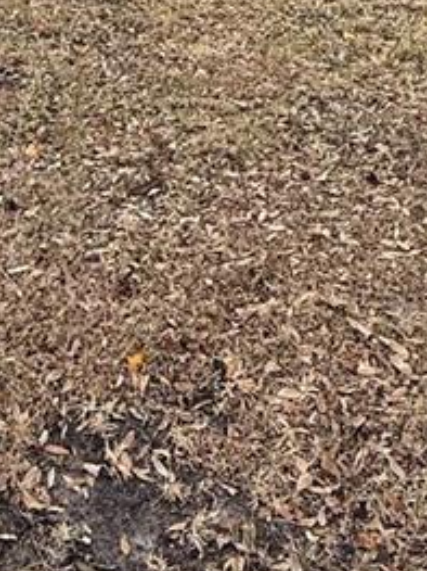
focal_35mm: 64
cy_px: -148
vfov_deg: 26.3
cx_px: 141
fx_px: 1053
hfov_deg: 22.8
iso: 64
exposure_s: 1/514
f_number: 2.2
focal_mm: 2.22
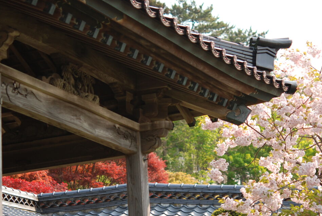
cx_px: 175
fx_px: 1264
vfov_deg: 9.8
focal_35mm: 141
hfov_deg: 14.5
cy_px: 154
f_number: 2.8
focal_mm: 60
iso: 200
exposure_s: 1/1000
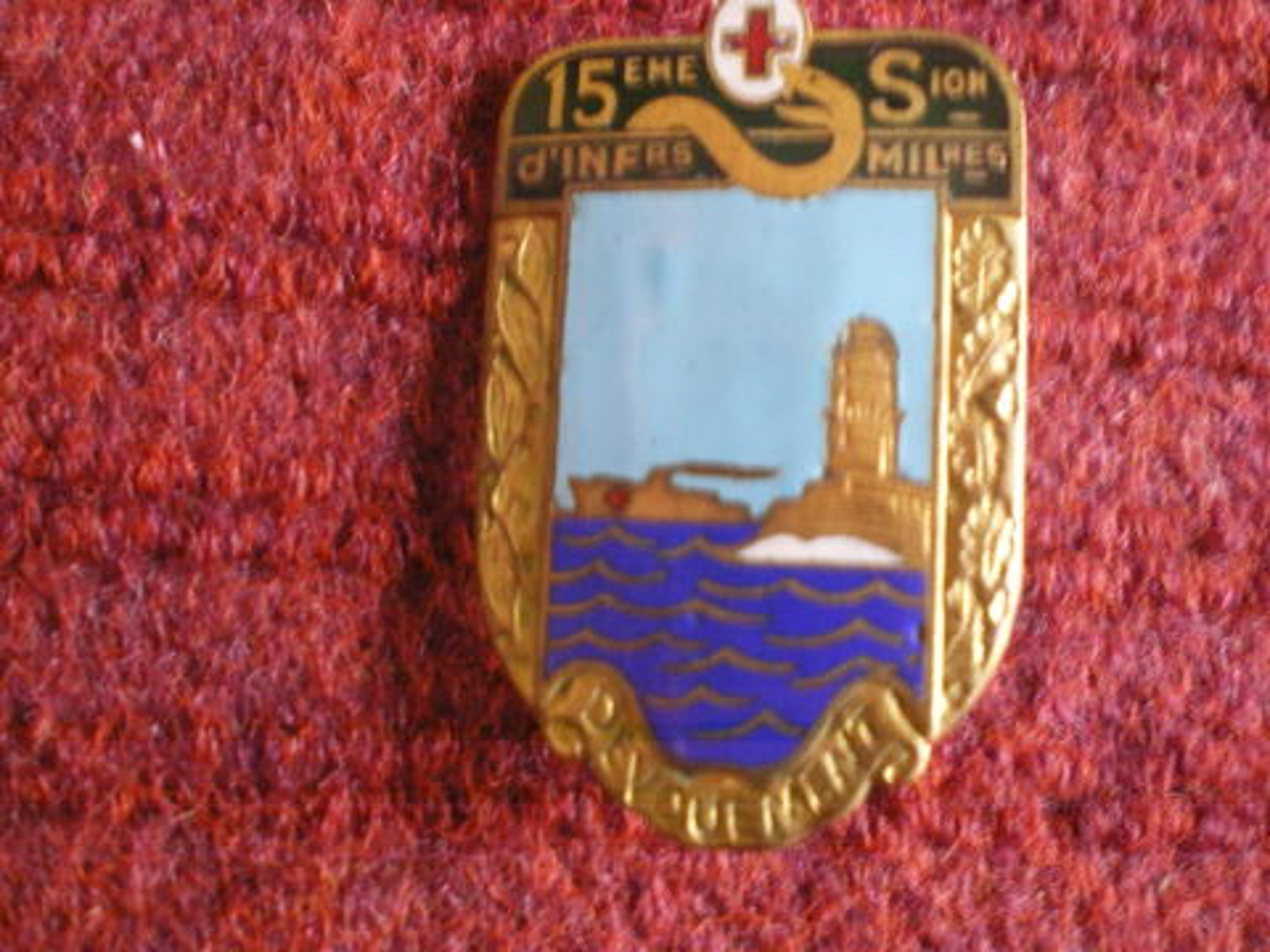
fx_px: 1394
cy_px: 476
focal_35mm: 38
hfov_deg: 49.0
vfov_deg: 37.7
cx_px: 635
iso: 400
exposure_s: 1/6
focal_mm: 6.3
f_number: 3.1
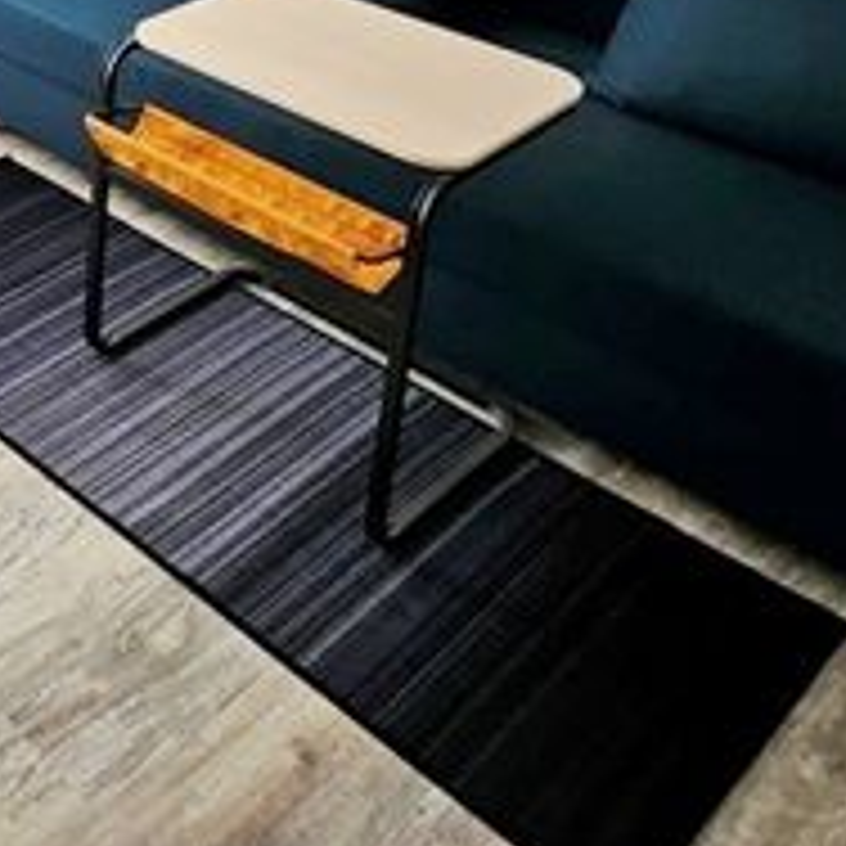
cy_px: -176
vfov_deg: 32.3
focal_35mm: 43
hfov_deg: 28.0
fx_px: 1189
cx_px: -389
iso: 64
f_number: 2.2
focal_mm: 1.7
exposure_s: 1/50
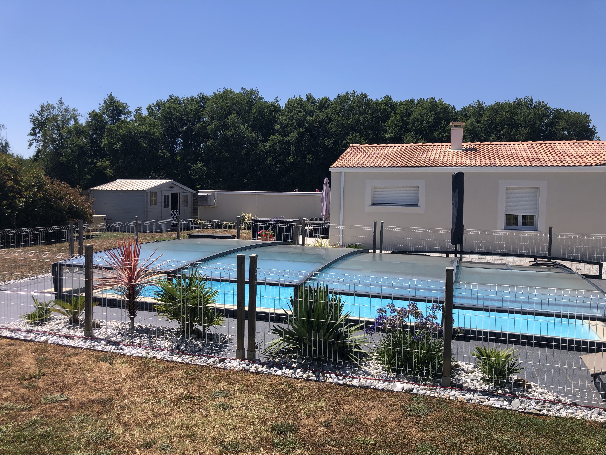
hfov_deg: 63.4
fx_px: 490
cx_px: 303
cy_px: 228
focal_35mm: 28
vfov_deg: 49.7
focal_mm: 3.99
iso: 20
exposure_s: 1/2088
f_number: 1.8
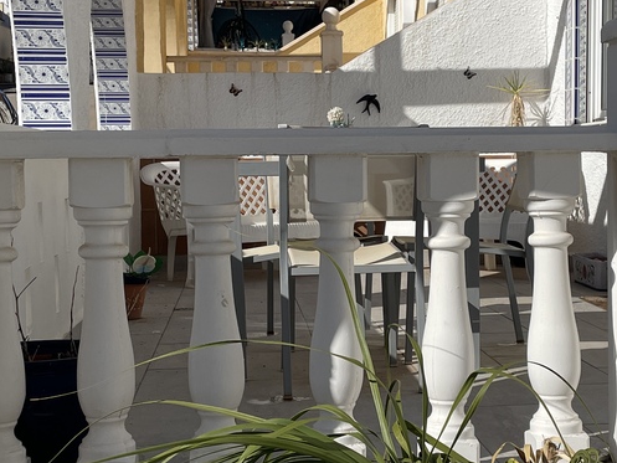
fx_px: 1195
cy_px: 252
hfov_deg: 28.8
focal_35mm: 67
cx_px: 412
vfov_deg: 21.9
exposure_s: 1/9804
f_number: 1.6
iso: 32
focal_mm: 4.2
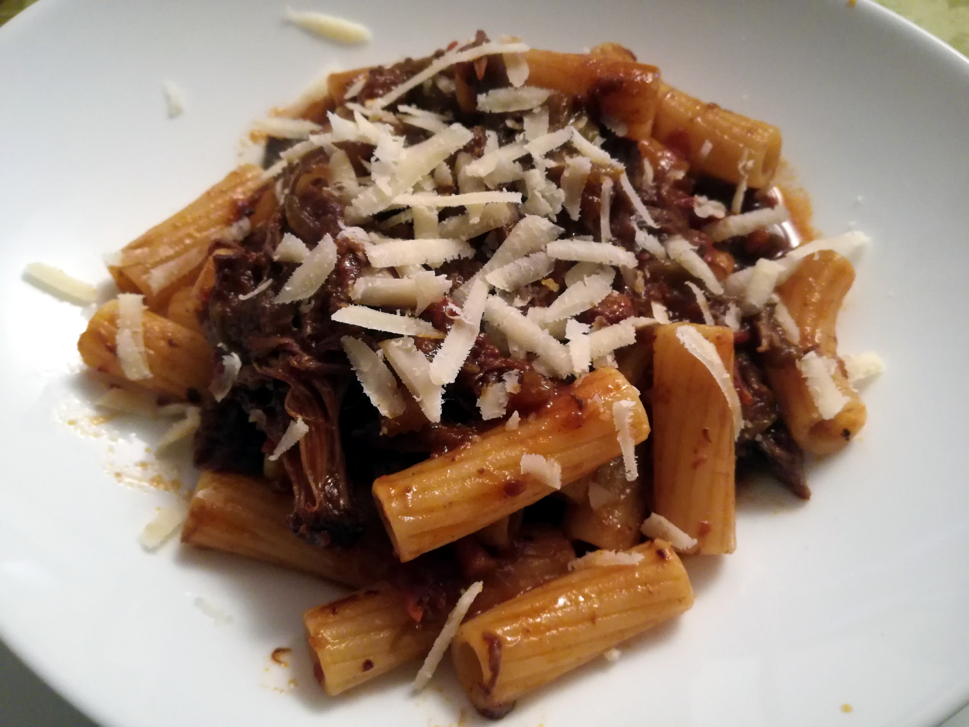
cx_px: 484
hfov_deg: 65.3
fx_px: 756
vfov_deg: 51.4
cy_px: 364
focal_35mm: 27
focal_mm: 3.79
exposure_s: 1/16.7
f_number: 2
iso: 640
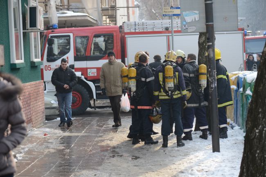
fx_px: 776
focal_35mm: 105
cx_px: 133
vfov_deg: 13.0
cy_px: 88
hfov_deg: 19.5
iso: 200
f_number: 4.5
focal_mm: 105
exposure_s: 1/250
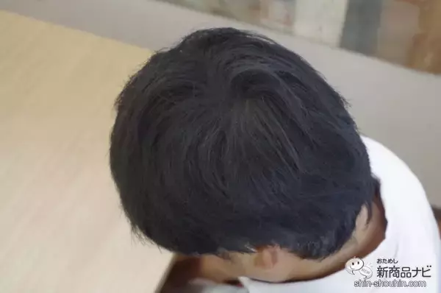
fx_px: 697
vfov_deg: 23.7
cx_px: 220
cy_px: 146
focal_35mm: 57
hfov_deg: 35.1
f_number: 5.6
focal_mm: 37.5
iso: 3200
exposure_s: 1/80
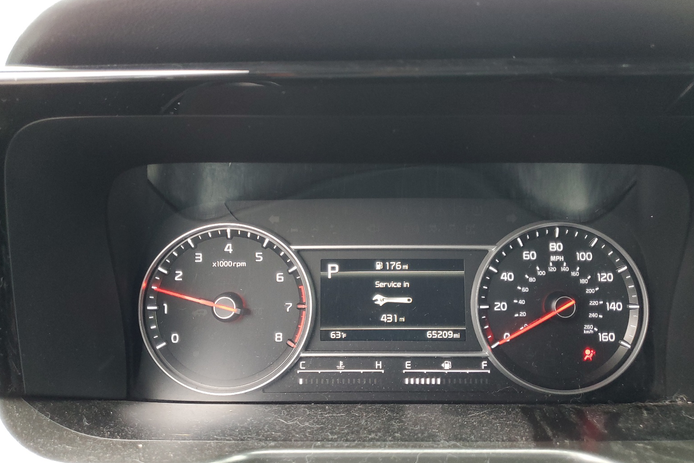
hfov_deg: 65.5
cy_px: 220
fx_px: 540
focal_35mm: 28
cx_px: 357
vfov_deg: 46.4
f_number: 1.5
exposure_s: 1/60.2
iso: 138
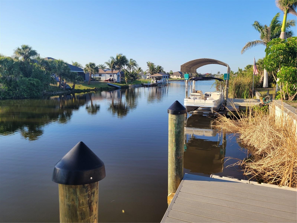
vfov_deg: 53.1
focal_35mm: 26
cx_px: 148
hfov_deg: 67.3
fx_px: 223
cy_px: 112
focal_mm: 5.4
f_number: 1.8
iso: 40
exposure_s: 1/1297
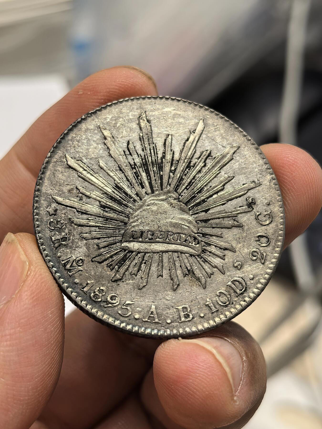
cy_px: 214
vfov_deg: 35.5
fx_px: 670
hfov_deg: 27.0
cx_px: 161
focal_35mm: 54
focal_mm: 6.98
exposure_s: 1/100
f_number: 2
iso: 200
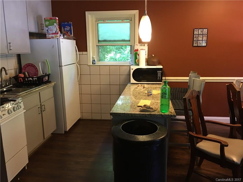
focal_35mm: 29
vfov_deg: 48.2
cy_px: 91
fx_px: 204
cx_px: 122
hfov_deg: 61.7
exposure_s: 1/10
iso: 100
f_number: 2.2
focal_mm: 4.15
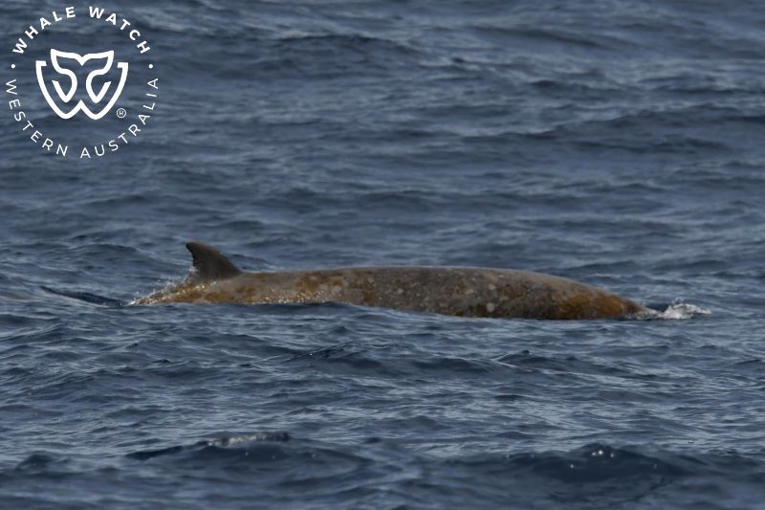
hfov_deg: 2.9
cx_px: 382
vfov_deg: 1.9
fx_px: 15296
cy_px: 255
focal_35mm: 720
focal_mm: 480
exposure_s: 1/2000
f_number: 8
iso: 360
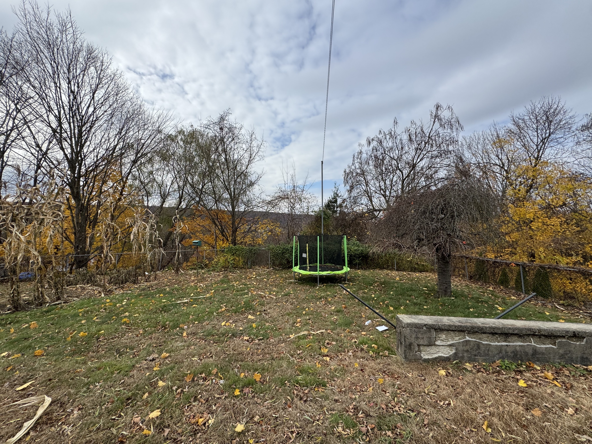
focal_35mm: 14
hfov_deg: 102.1
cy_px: 222
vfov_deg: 85.7
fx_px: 239
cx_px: 296
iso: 50
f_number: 2.2
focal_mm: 2.22
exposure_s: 1/1567
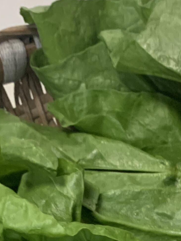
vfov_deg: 16.7
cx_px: 172
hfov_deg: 13.7
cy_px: 361
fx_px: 746
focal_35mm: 107
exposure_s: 1/60
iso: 250
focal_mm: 4.25
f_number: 1.8
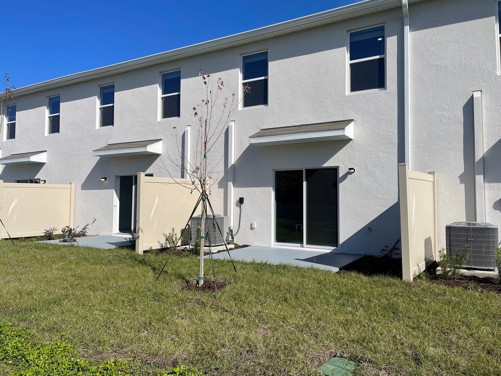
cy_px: 187
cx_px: 245
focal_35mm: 26
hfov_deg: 67.3
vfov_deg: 53.1
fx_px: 376
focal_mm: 5.1
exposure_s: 1/6579
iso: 32
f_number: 1.6
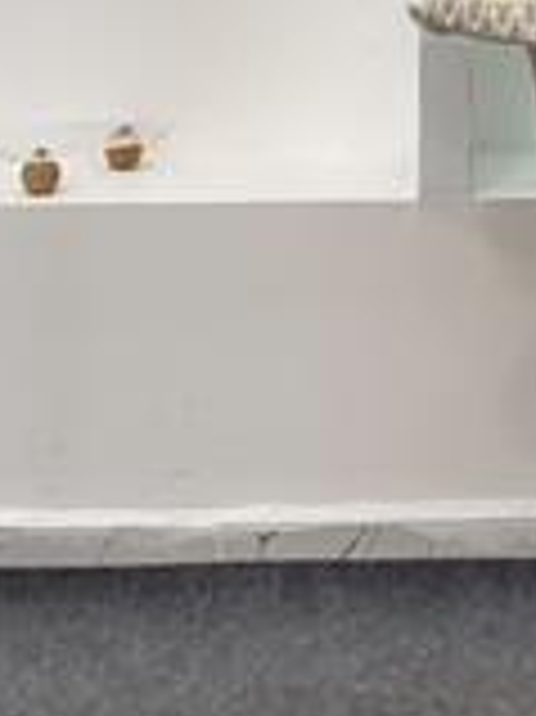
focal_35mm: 135
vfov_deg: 14.1
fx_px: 2791
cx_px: 658
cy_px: -191
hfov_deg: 10.8
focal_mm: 6
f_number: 2
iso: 64
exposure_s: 1/100
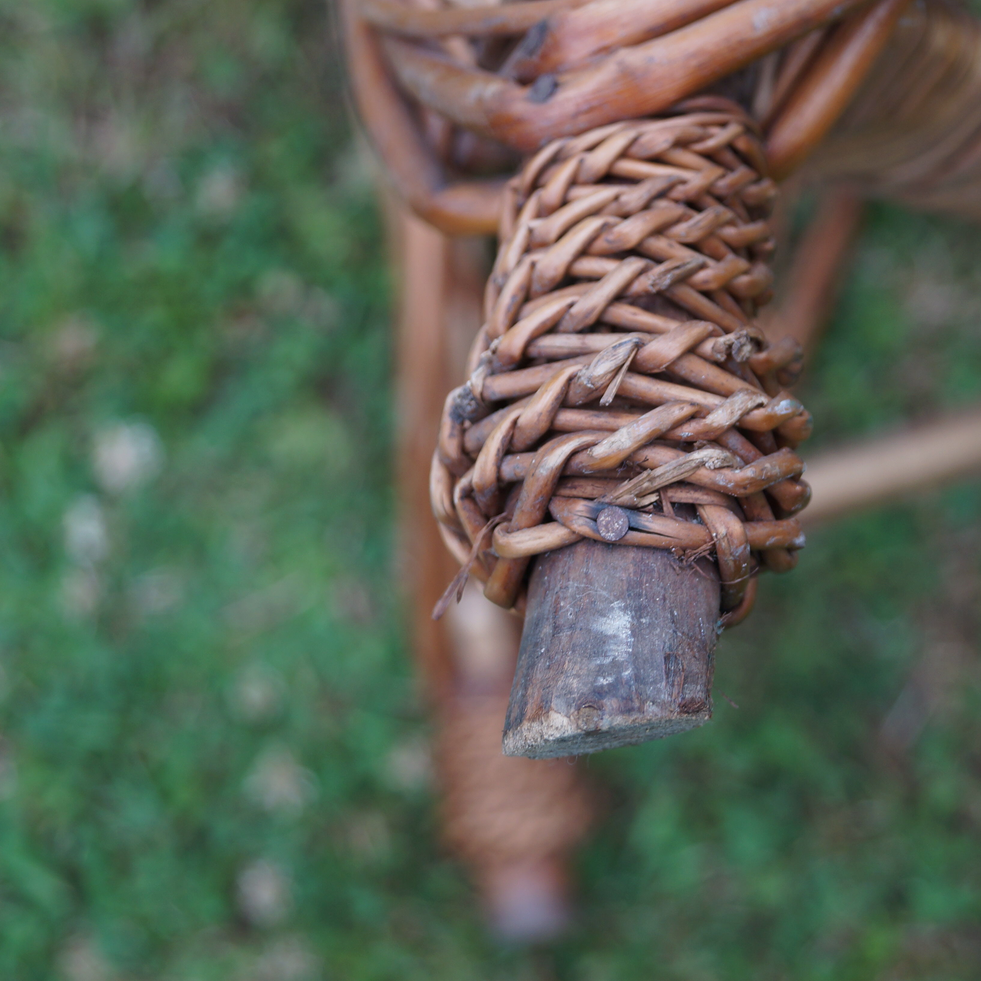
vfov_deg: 18.1
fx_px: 3078
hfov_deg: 18.1
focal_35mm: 96
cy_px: 491
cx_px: 623
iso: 200
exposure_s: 1/80
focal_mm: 50
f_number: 5.6
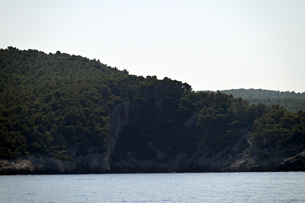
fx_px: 1440
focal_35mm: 170
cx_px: 152
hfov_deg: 12.1
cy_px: 102
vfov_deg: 8.1
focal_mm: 170
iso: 100
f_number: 6.3
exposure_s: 1/1250
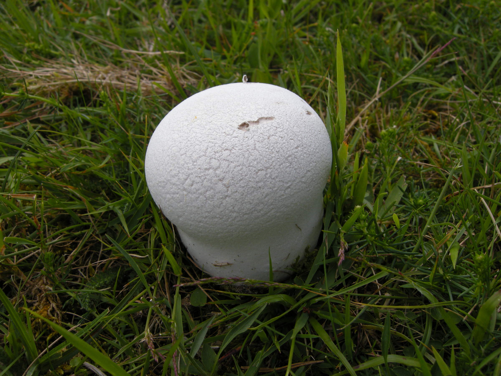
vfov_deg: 40.7
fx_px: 507
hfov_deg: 52.6
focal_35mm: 35
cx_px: 250
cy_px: 188
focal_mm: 7.5
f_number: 4.8
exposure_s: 1/250
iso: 64
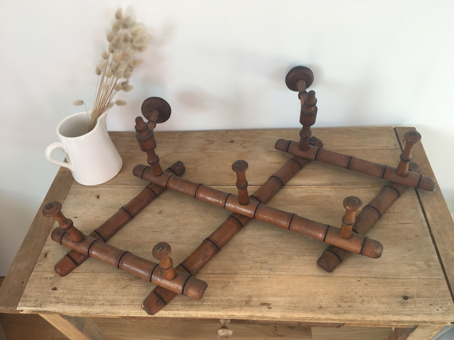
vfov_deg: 48.2
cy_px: 170
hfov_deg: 61.7
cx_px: 227
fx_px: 380
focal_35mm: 29
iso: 32
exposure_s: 1/50
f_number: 2.2
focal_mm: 4.15
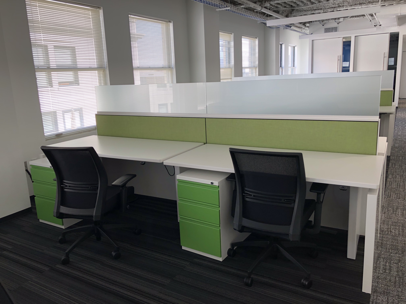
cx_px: 203
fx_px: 340
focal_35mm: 29
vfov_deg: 48.2
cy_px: 152
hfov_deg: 61.7
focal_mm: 3.99
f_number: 1.8
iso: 50
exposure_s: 1/120
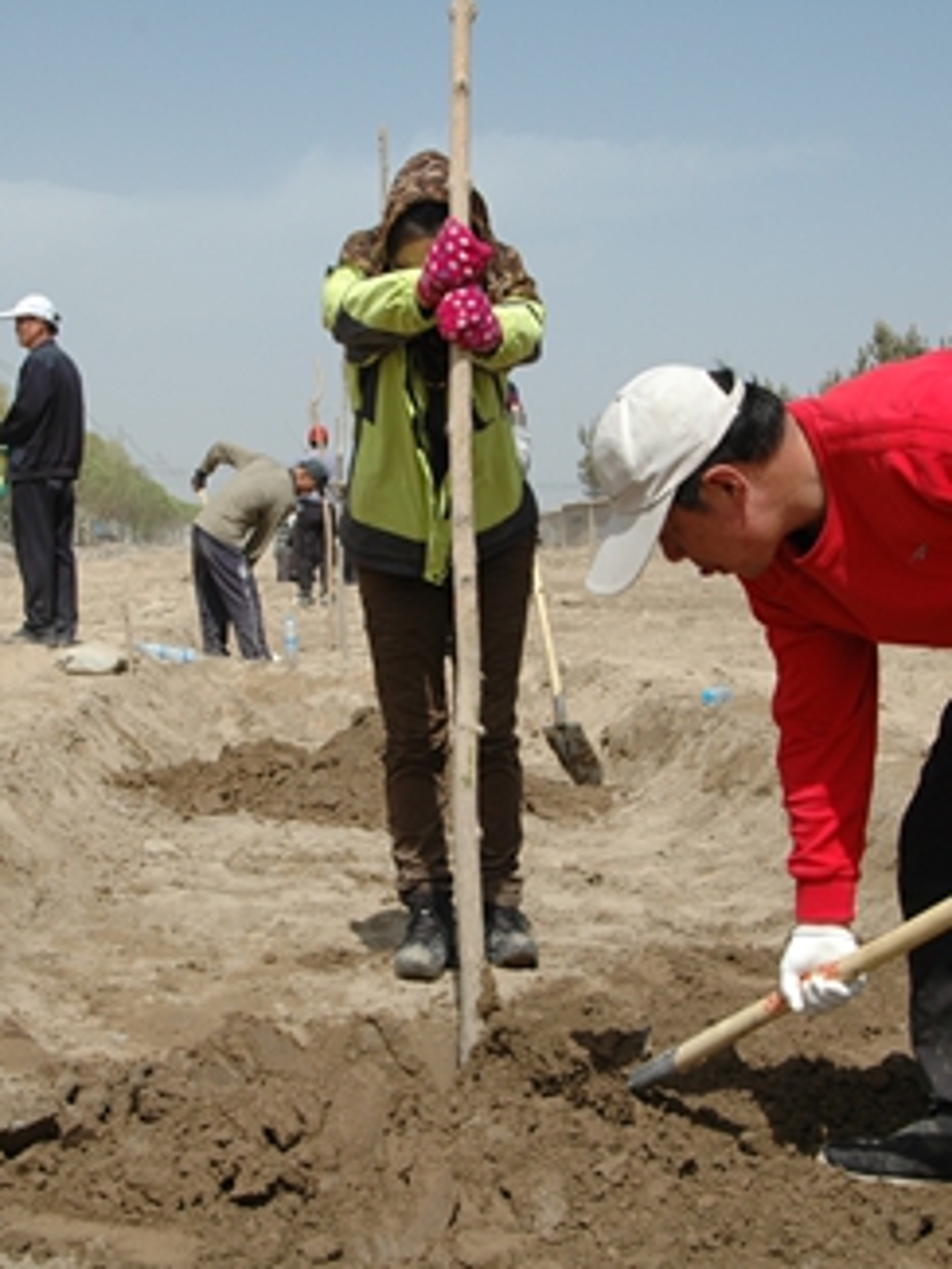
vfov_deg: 31.2
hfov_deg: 23.6
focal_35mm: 62
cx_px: 390
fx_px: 2272
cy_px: 636
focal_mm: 28
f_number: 11
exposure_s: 1/500
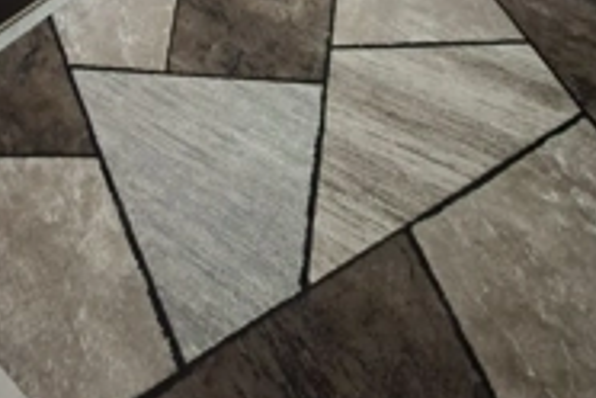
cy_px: -196
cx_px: 199
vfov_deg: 28.8
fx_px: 480
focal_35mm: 29
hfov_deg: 62.1
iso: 320
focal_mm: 1.74
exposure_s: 1/24
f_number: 2.2
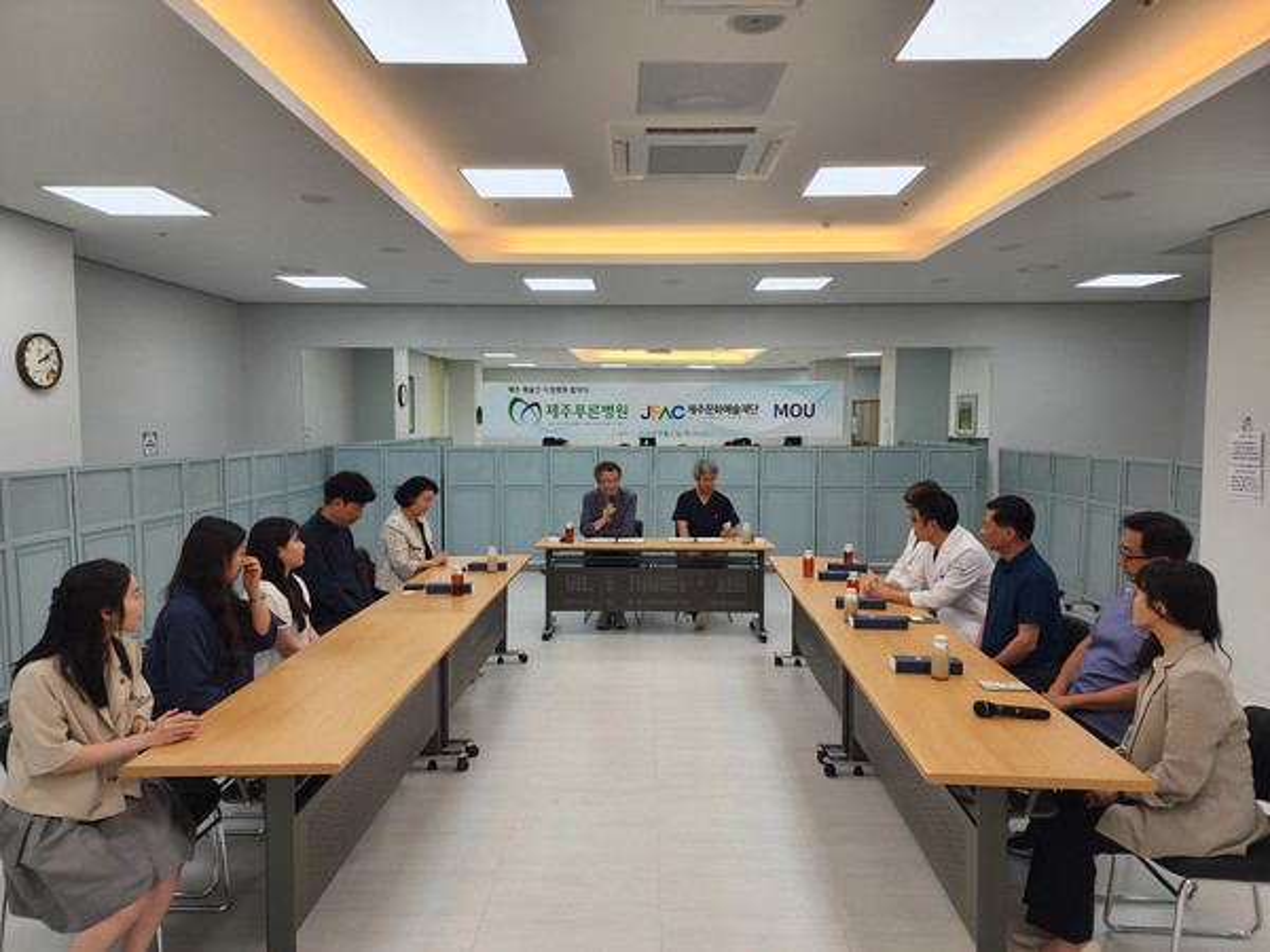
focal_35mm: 23
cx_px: 635
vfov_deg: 58.9
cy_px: 476
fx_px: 844
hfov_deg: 73.9
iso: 40
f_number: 1.8
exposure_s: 1/120
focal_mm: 6.4
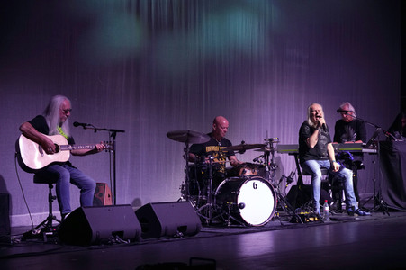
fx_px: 913
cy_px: 135
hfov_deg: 25.1
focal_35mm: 81
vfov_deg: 16.8
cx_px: 203
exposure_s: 1/125
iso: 2500
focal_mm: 81
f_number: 5.6
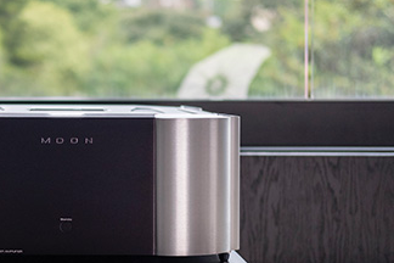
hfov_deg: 20.5
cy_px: 151
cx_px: 68
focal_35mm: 98
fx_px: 1072
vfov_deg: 14.0
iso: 400
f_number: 2
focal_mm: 35
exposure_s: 1/500
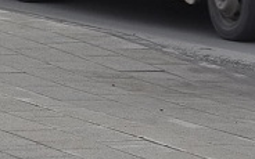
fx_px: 2196
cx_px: -195
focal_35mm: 316
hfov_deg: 6.5
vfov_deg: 4.1
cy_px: -184
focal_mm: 38
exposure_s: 1/200
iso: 100
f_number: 7.1
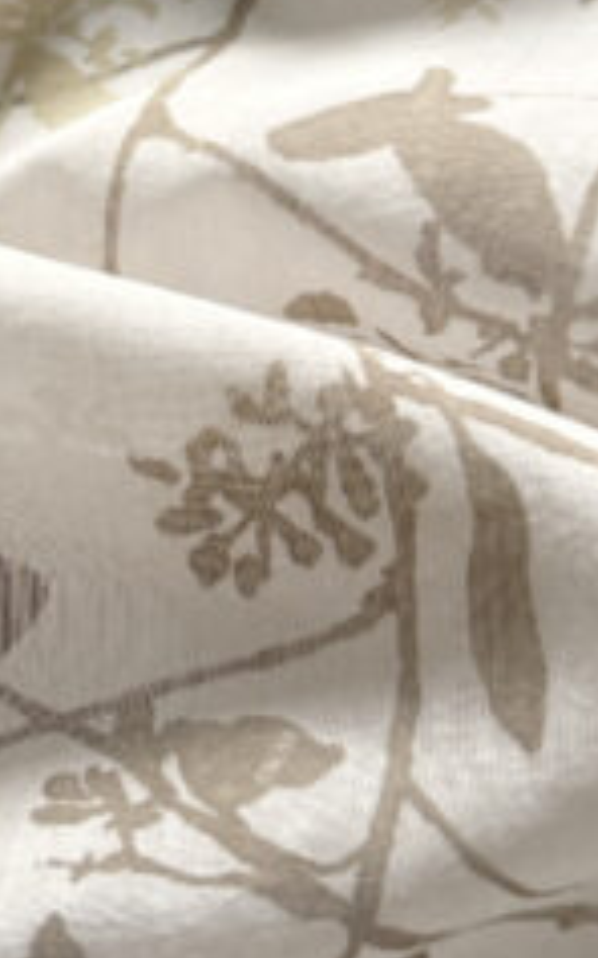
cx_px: -186
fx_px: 2244
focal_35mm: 86
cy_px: 198
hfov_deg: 14.5
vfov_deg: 23.7
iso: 200
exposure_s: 1/64
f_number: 1.8
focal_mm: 6.8
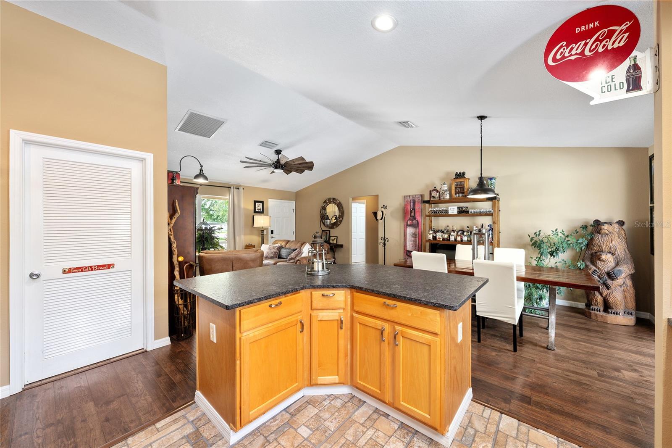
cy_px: 224
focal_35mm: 14
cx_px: 336
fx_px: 261
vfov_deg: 81.2
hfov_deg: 104.3
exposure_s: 1/6
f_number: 7.1
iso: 200
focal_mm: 14
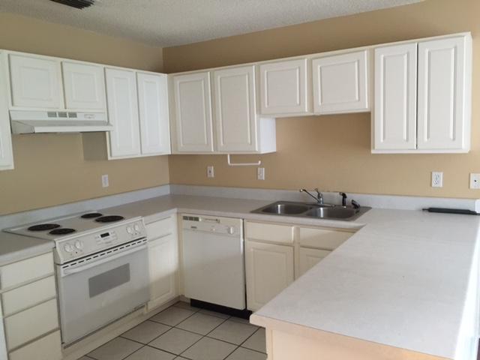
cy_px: 180
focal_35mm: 29
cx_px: 240
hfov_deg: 61.7
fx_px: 402
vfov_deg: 48.2
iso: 125
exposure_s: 1/10
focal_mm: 4.15
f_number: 2.2
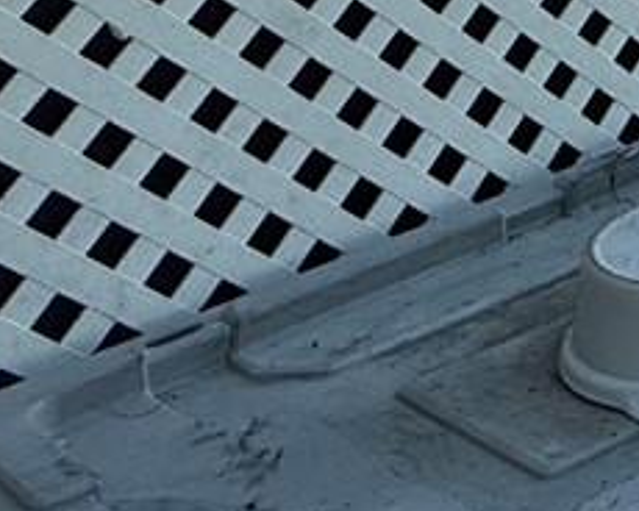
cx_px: 1395
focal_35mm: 95
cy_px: -608
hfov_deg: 15.0
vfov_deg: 13.2
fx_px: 1797
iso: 64
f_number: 2.2
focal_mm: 2.22
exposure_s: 1/1087
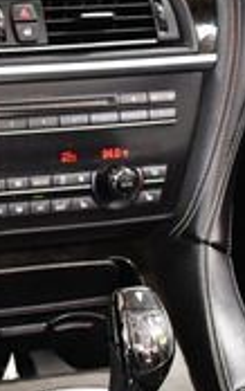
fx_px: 1440
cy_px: 70
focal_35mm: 135
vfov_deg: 15.4
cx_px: -193
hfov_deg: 9.3
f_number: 3.5
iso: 3200
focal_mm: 18
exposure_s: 1/125
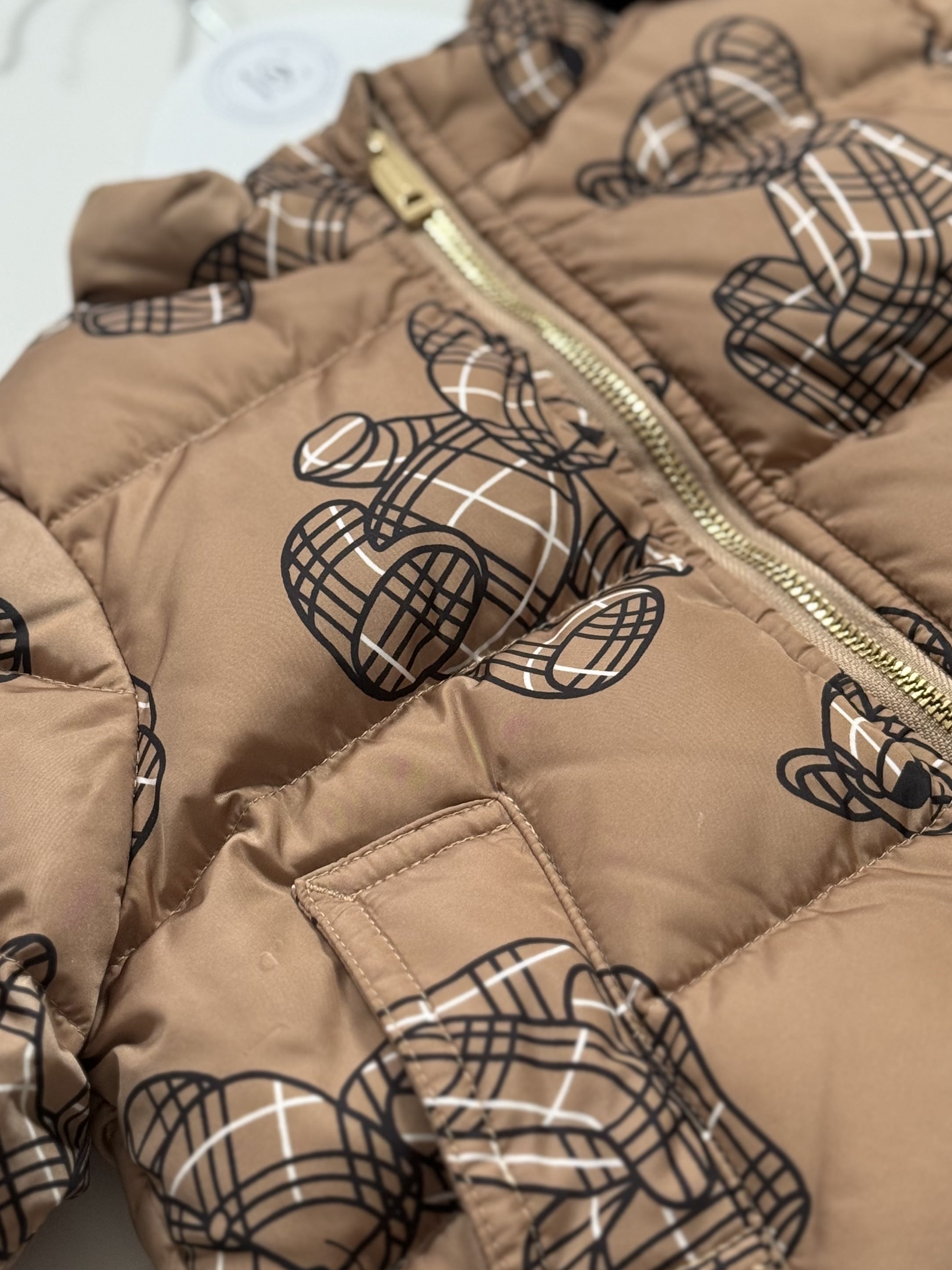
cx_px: 485
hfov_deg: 21.9
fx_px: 2457
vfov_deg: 28.9
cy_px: 553
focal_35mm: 67
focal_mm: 6.76
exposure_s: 1/60
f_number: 1.78
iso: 160
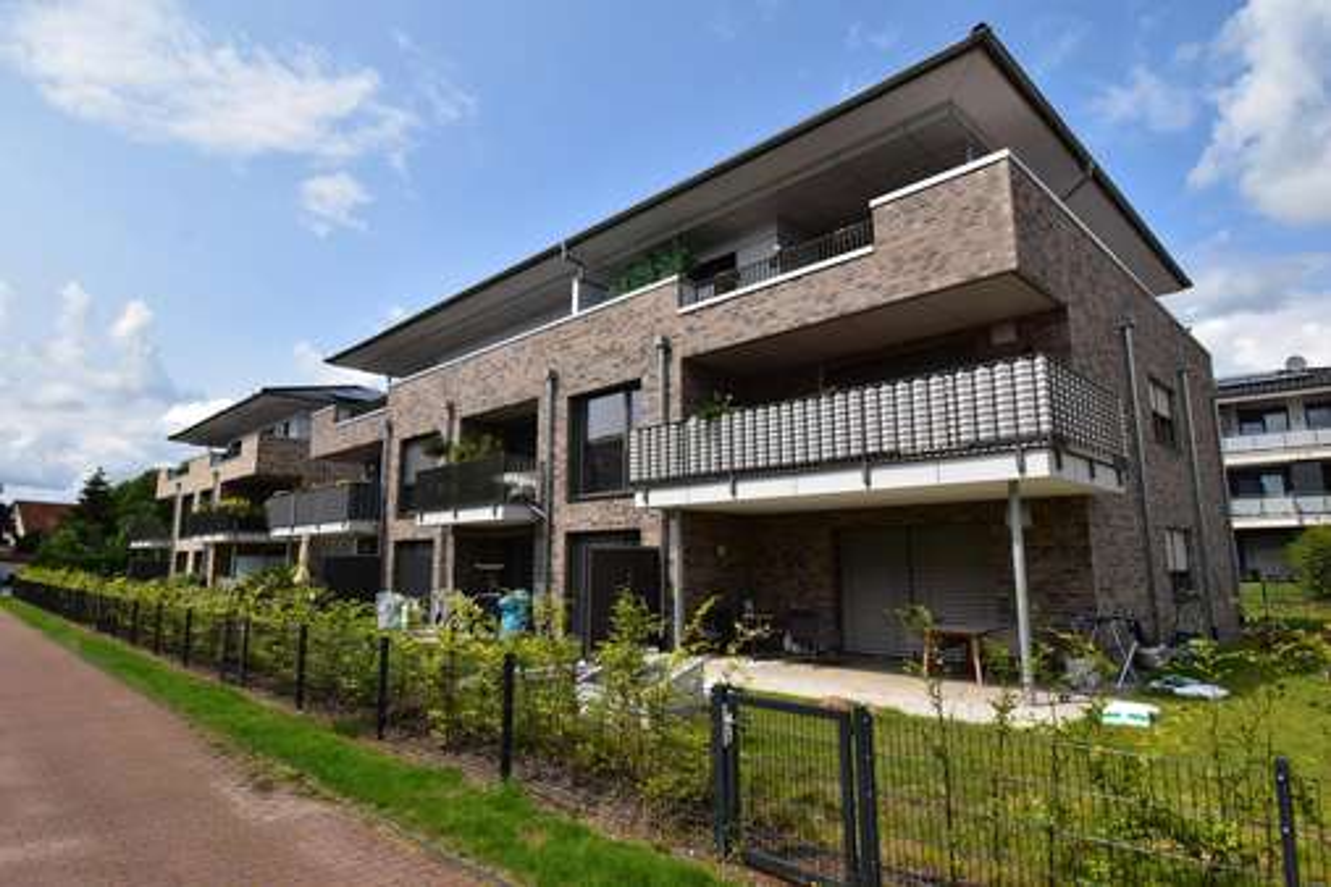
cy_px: 444
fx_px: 721
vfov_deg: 63.2
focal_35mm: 20
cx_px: 666
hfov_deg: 85.4
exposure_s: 1/500
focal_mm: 13
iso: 360
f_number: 11
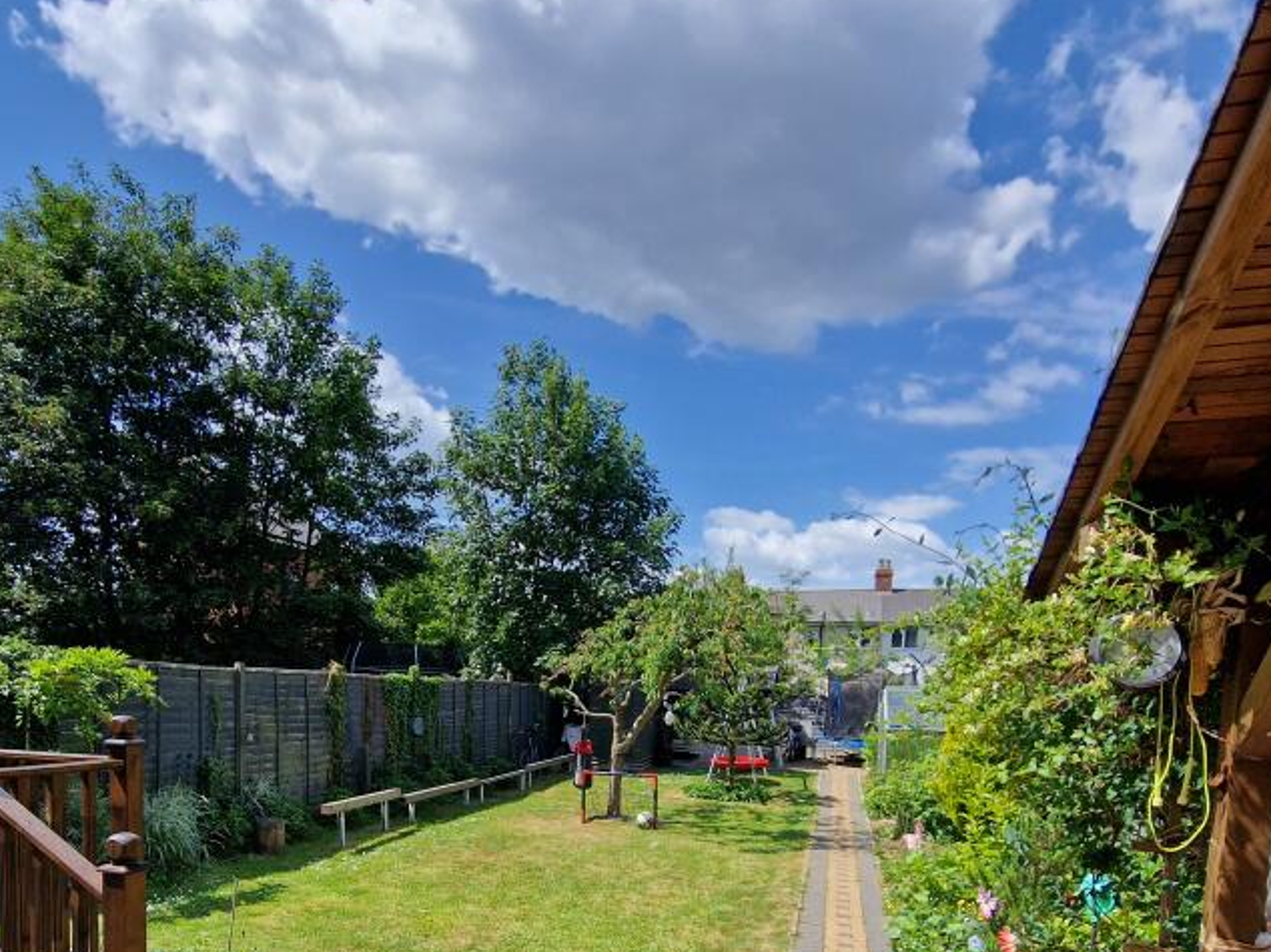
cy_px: 756
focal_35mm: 21
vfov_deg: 58.7
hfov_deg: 78.7
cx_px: 561
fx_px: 771
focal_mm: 2.2
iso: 50
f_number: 2.2
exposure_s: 1/2064
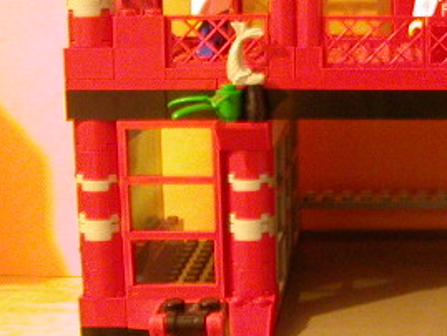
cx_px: 449
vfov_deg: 16.8
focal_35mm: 88
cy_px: 221
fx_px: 1137
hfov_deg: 21.5
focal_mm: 5.6
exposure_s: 1/1.5
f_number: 2.7
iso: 400
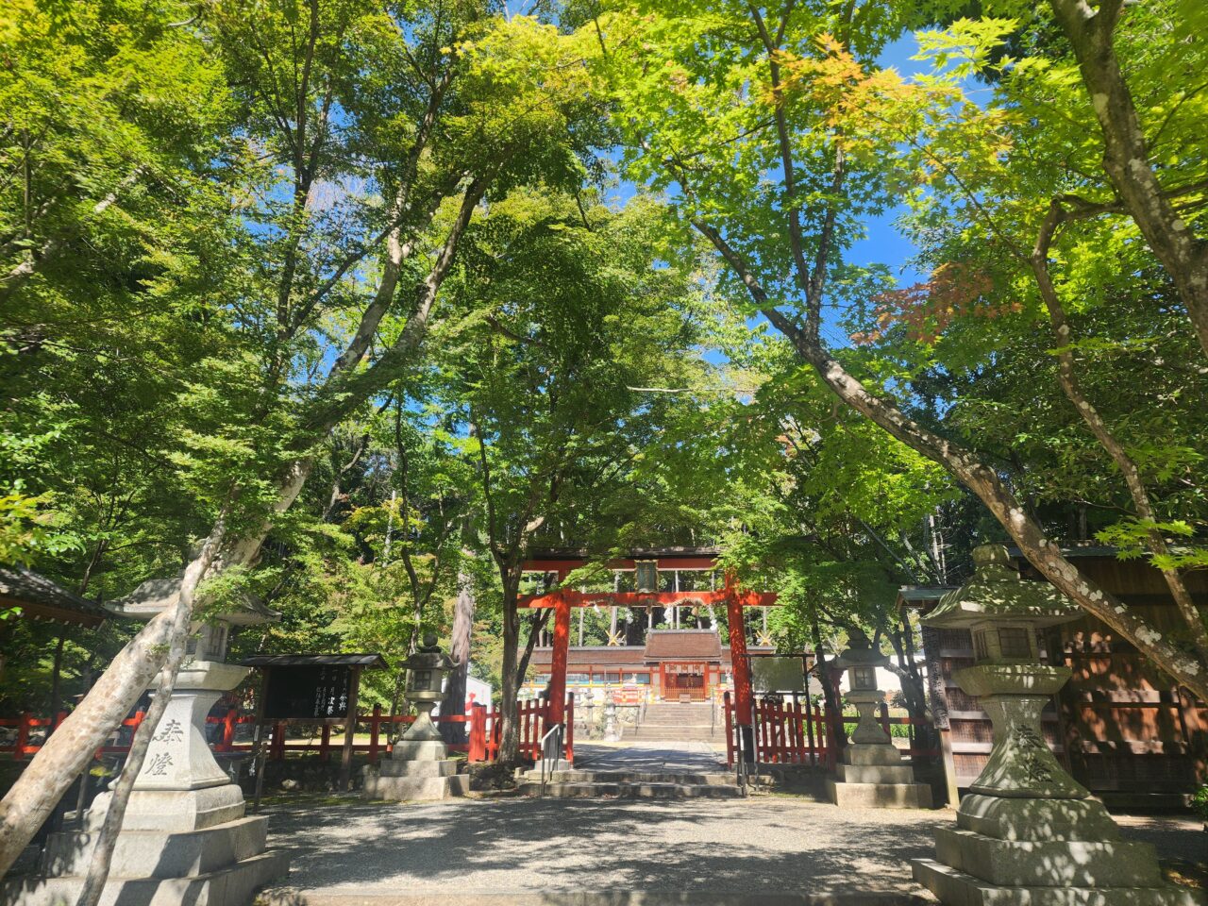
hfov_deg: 73.9
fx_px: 803
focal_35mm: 23
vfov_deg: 58.9
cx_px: 604
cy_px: 453
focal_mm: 6.4
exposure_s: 1/356
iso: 12
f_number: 1.8
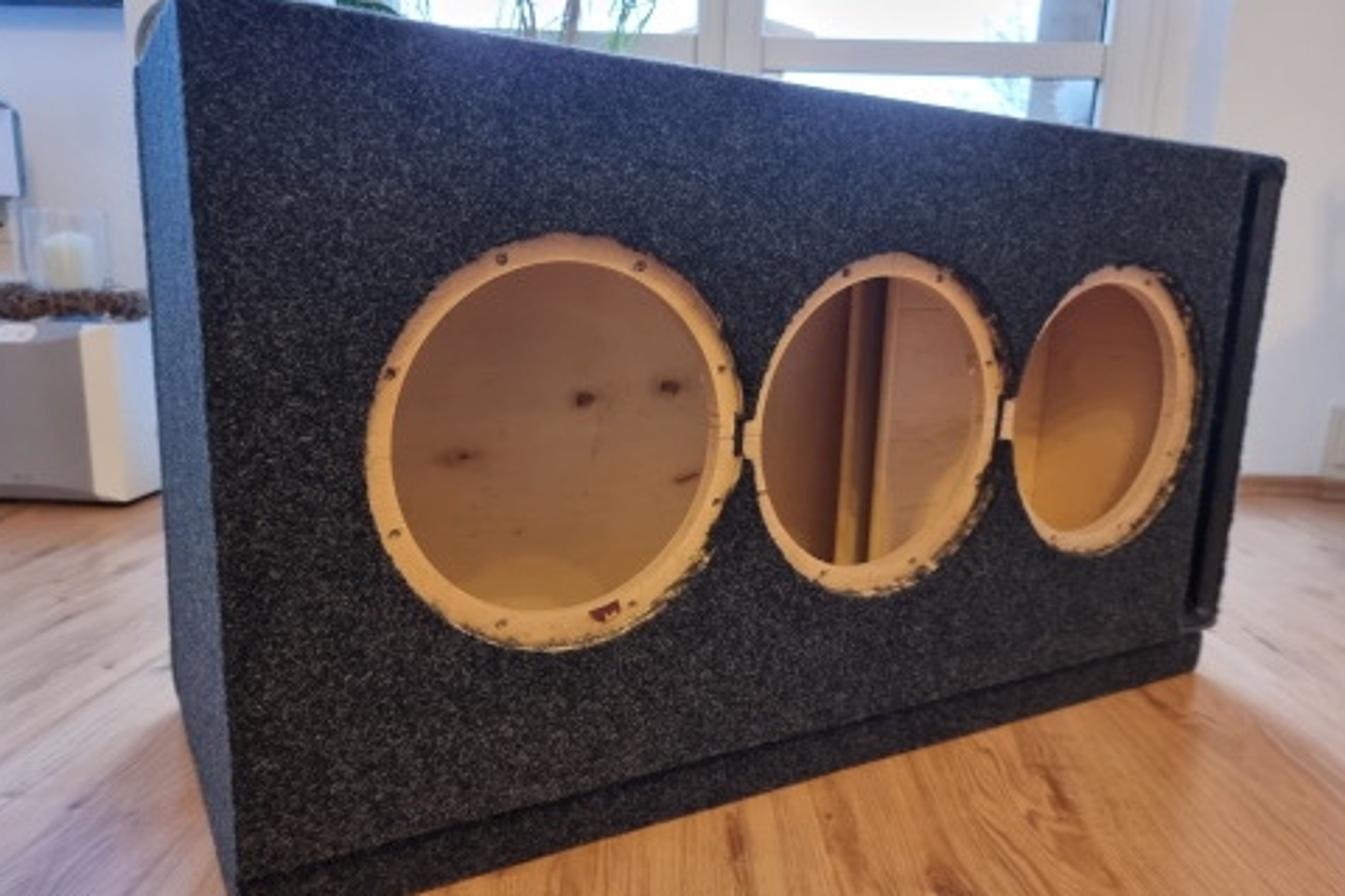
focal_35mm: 26
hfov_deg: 69.4
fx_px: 971
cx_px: 661
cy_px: 475
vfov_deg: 49.5
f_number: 1.8
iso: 640
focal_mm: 6.7
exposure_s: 1/25
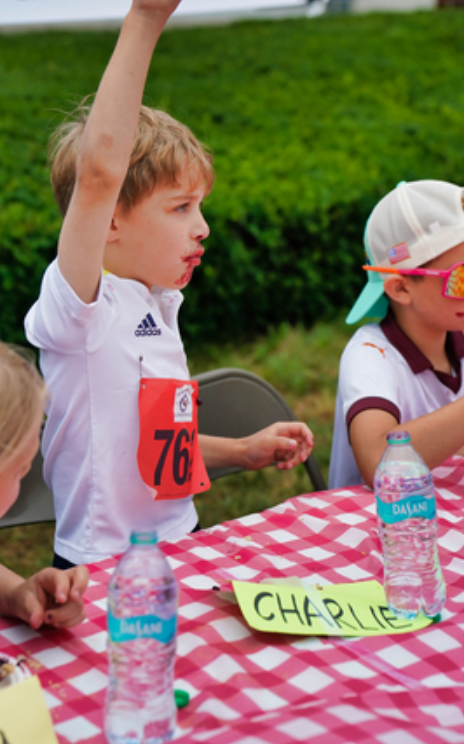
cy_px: 269
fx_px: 1680
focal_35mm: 83
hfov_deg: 15.7
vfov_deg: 24.8
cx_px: 228
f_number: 3.5
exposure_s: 1/2500
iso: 400
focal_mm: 63
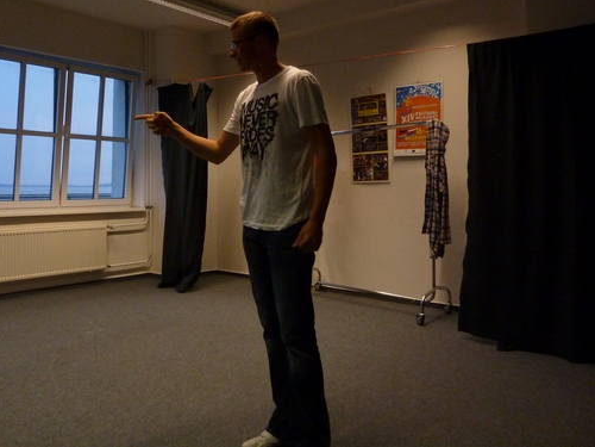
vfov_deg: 46.5
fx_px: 516
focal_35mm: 30
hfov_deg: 59.5
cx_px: 239
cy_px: 180
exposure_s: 1/60
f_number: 3.3
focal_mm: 4.1
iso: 400
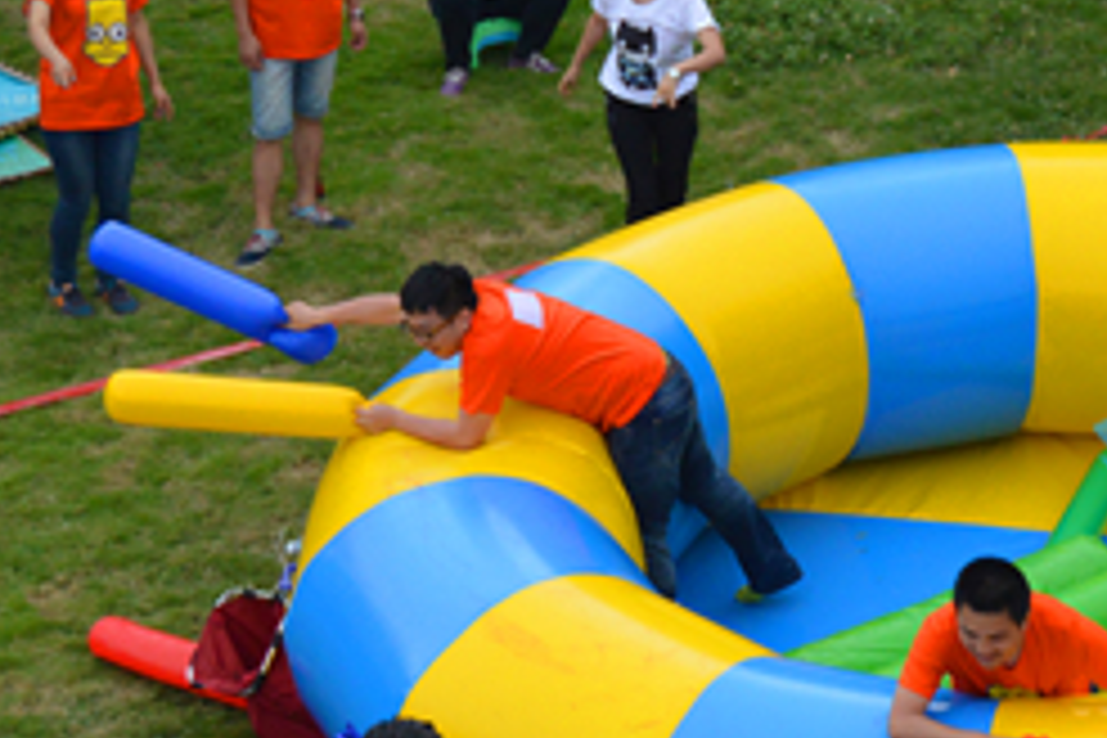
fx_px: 4766
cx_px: 1310
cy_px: 416
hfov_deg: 12.9
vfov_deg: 8.9
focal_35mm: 155
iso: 800
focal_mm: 38
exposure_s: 1/800
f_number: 5.6
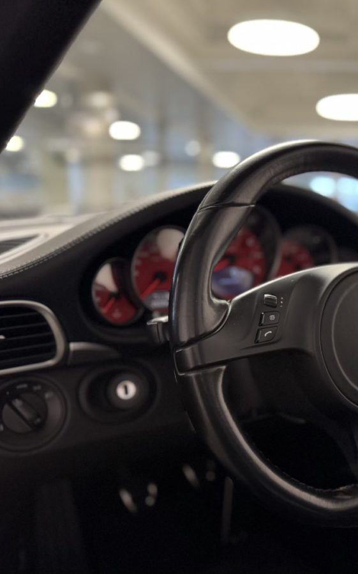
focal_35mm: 34
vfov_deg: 56.7
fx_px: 531
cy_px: 287
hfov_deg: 34.0
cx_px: 357
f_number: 1.78
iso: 200
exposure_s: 1/50
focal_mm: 6.76
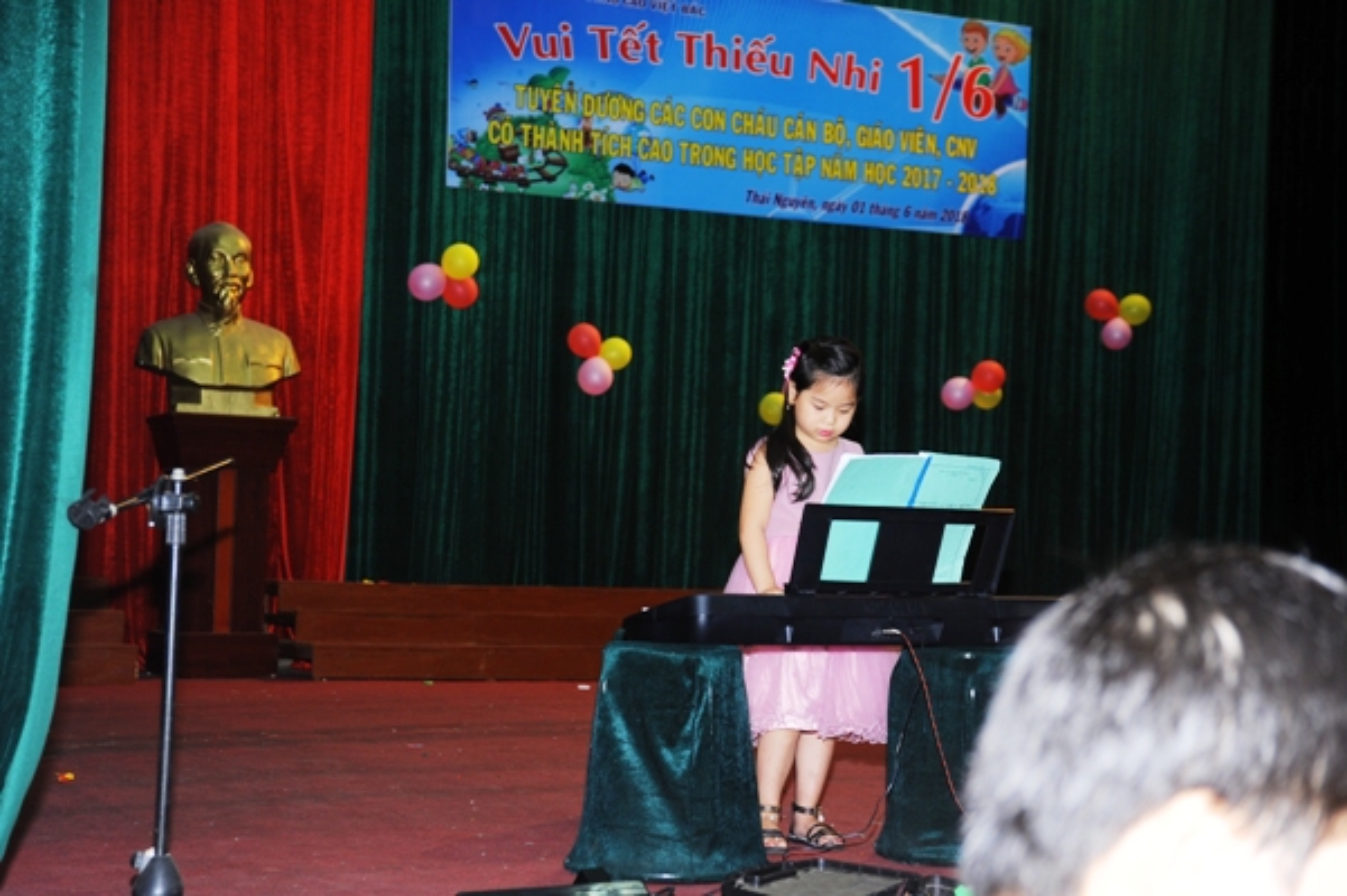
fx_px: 2169
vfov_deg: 23.4
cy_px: 448
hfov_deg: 34.5
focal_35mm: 58
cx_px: 674
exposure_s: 1/60
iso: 500
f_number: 5
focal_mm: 58
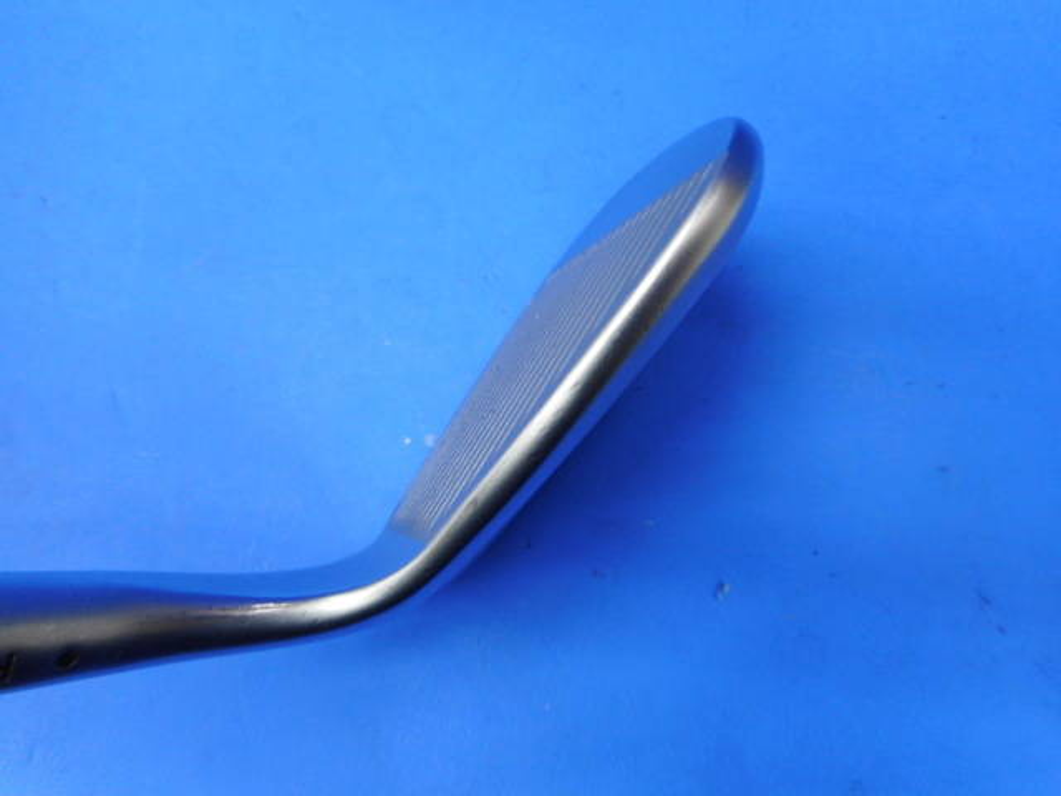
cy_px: 398
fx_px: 766
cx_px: 530
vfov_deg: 54.9
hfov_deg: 69.4
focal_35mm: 25
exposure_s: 1/30
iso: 110
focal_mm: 4.5
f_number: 3.7
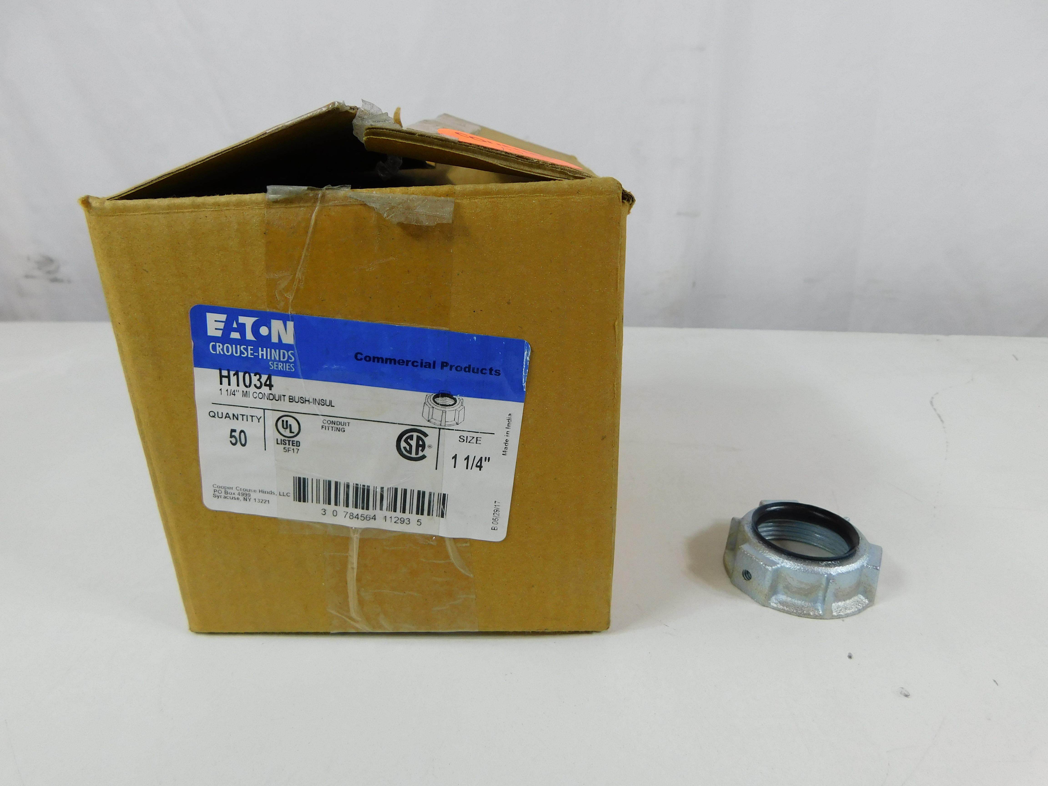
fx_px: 696
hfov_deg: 73.9
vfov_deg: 58.9
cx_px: 524
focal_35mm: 23
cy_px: 393
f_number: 3
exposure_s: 1/40
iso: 125
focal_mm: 4
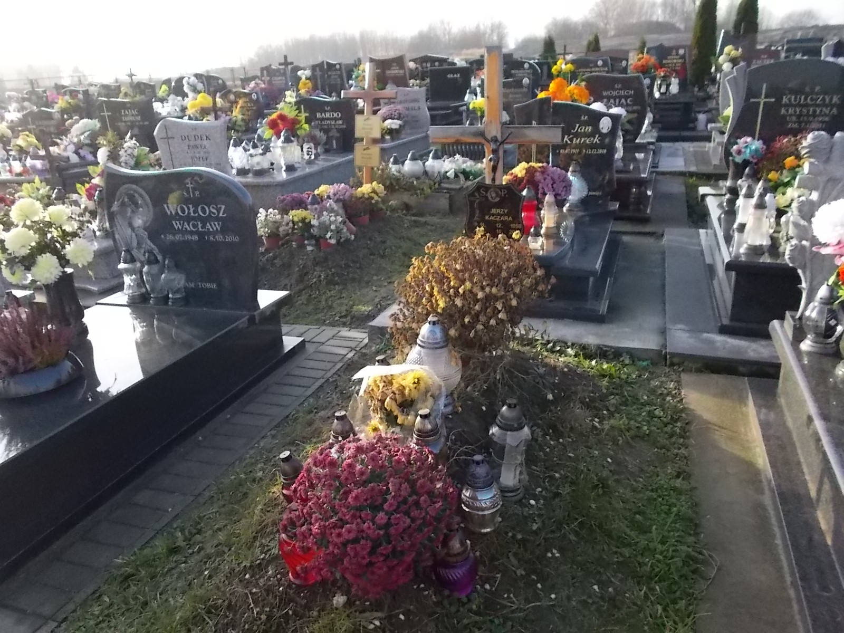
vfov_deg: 53.1
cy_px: 316
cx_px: 422
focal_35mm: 26
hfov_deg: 67.3
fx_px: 634
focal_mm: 4.6
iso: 400
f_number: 8
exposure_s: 1/125
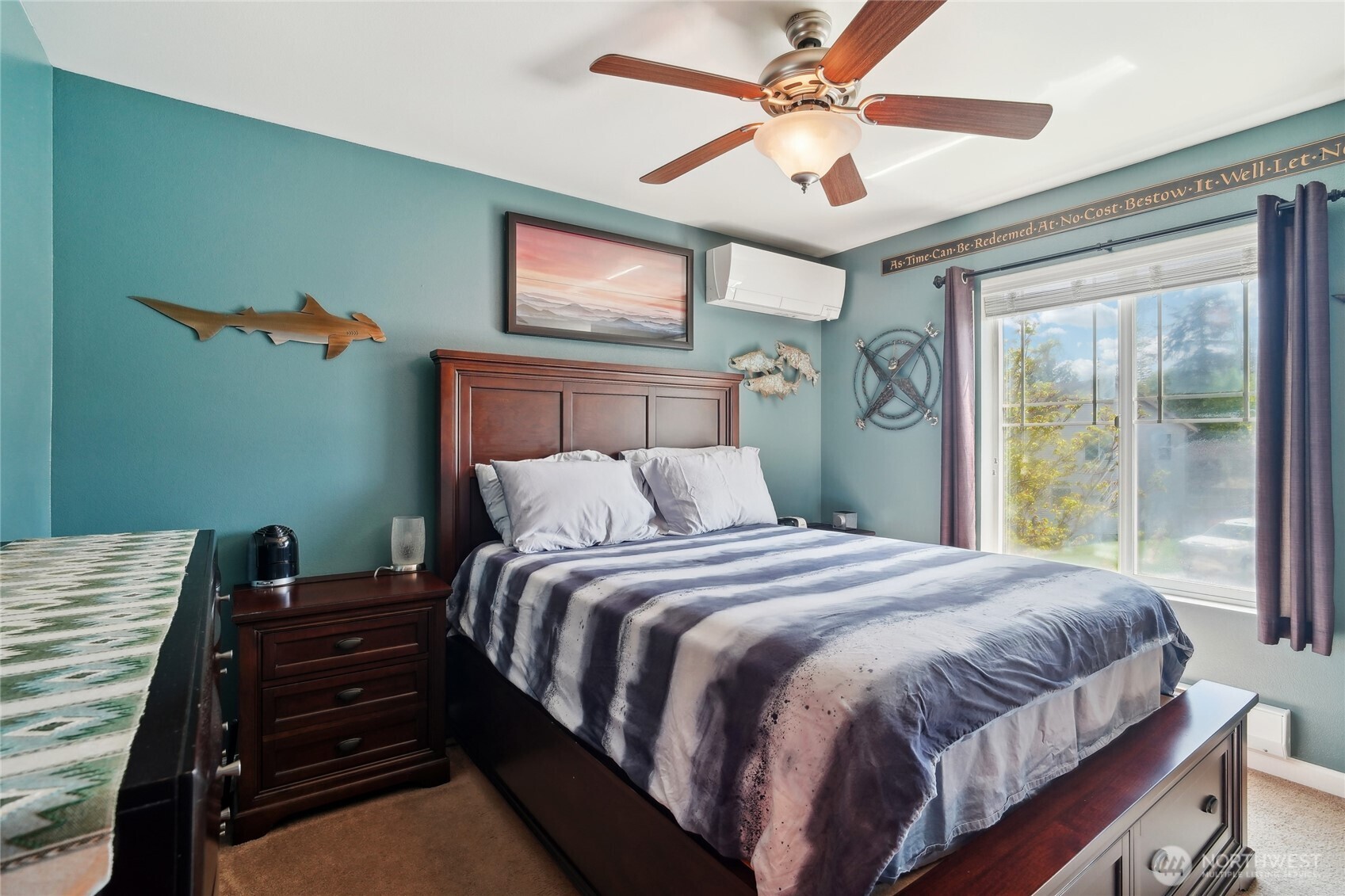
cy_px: 448
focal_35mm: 16
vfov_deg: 73.7
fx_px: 598
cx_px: 672
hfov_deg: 96.7
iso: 1600
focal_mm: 16
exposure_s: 1/30
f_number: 8
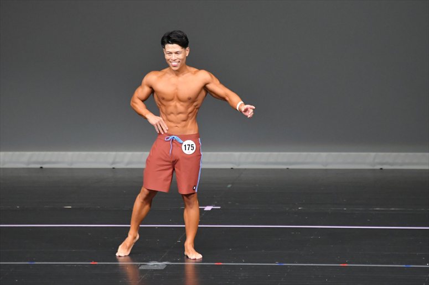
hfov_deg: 6.0
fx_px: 4109
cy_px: 142
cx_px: 214
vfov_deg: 4.0
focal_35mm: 345
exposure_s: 1/400
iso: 5000
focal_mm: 230
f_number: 5.6
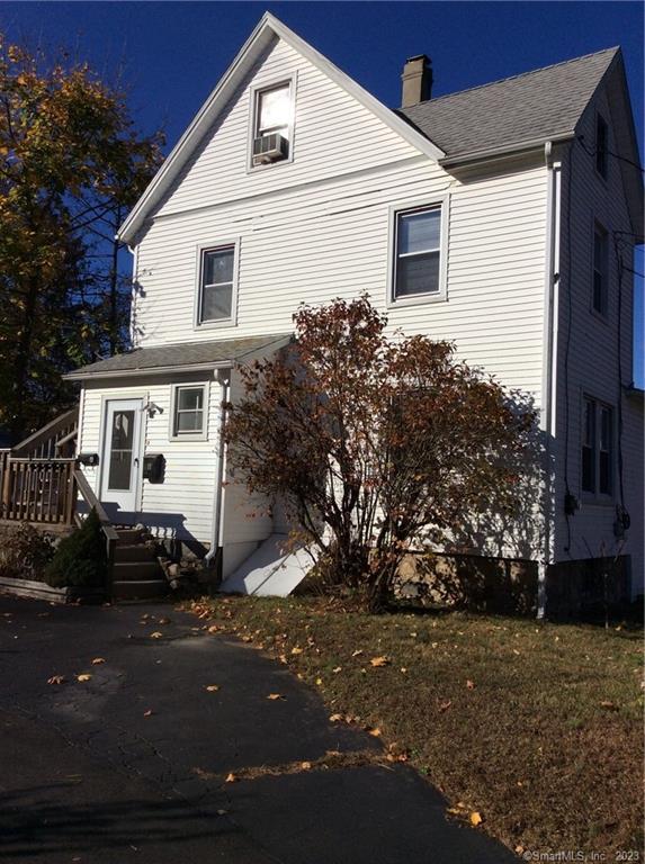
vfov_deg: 56.9
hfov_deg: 44.0
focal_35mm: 32
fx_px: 798
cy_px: 432
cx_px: 322
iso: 32
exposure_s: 1/3817
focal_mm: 3.3
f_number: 2.4
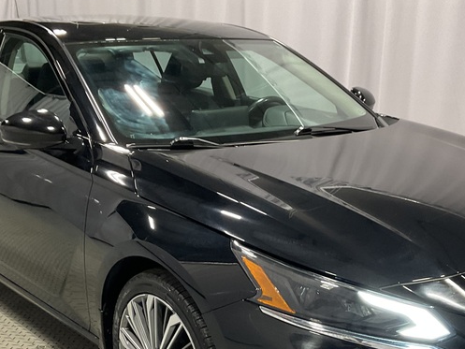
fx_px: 752
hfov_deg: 34.3
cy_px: 267
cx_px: 247
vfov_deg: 25.8
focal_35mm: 56
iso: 100
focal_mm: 3
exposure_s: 1/60
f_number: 1.8
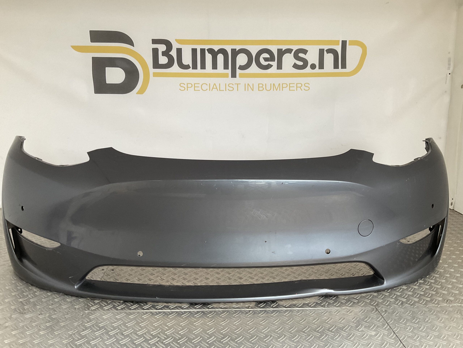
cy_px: 174
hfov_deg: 61.7
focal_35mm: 29
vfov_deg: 48.2
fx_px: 388
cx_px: 232
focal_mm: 3
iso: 80
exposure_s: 1/50
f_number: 1.8
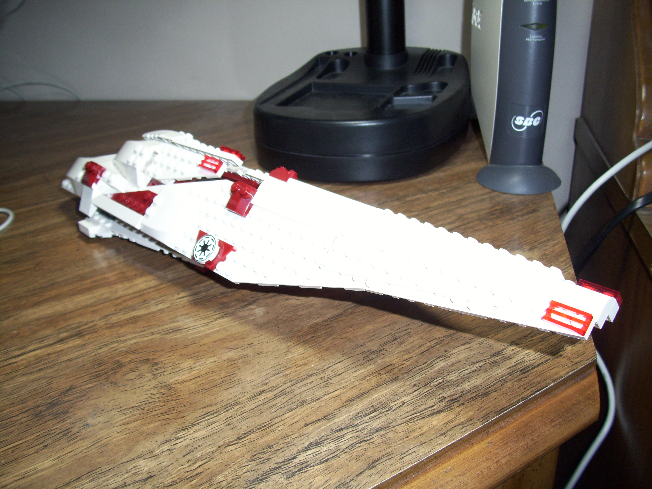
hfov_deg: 54.0
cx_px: 326
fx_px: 640
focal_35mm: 34
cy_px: 244
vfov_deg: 41.8
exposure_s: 1/40
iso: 80
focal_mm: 5.7
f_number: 2.9
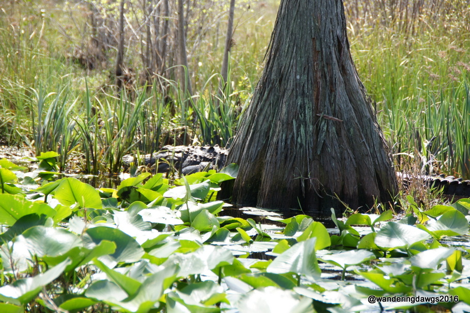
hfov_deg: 10.6
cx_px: 235
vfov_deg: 7.0
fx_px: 2545
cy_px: 156
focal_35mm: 195
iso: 200
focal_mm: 130
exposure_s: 1/320
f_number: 7.1
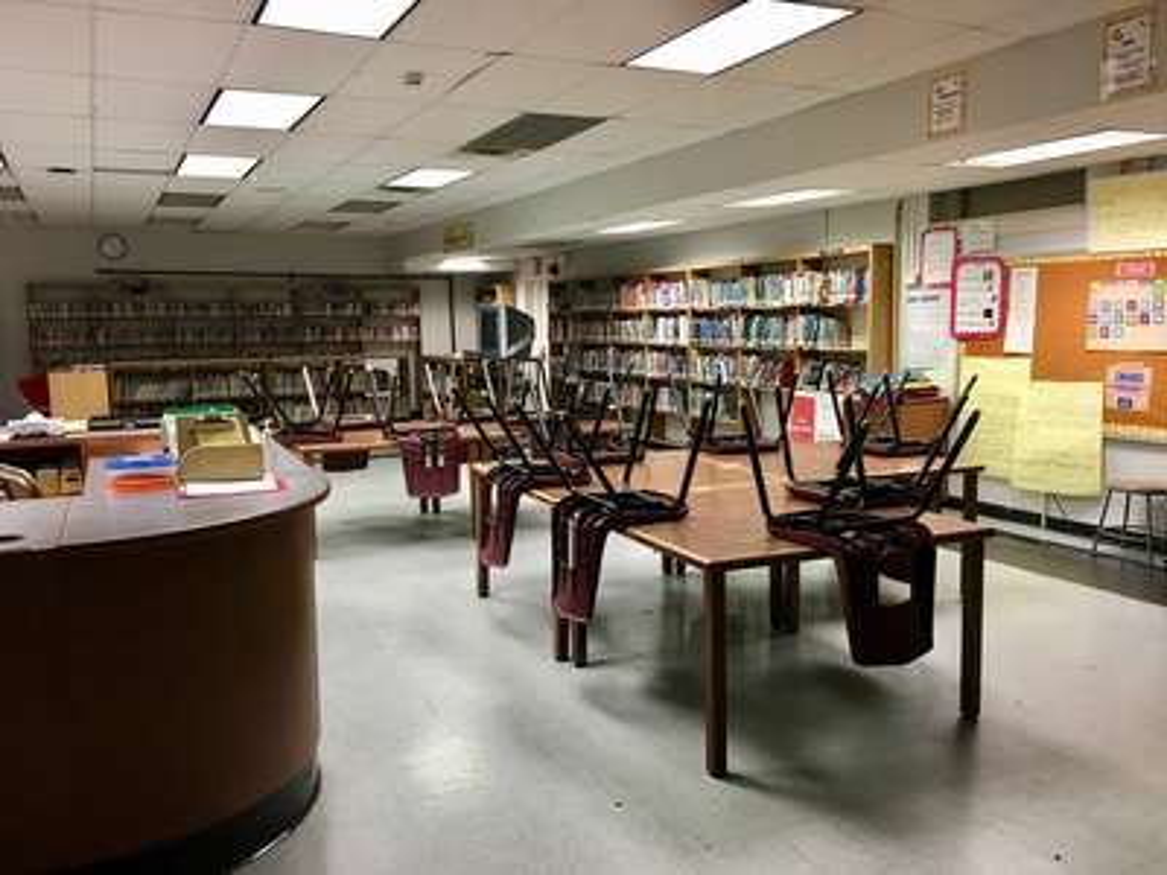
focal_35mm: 29
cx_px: 584
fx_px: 978
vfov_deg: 48.2
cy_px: 438
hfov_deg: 61.7
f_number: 2.2
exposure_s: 1/15
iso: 50
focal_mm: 4.15
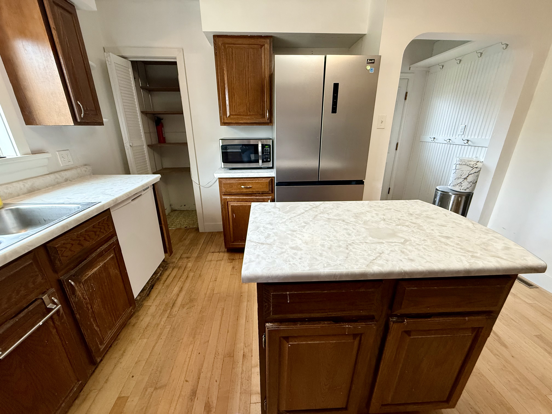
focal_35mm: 14
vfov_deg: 85.7
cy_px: 207
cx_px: 276
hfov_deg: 102.1
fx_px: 223
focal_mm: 2.22
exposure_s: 1/60
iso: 400
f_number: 2.2
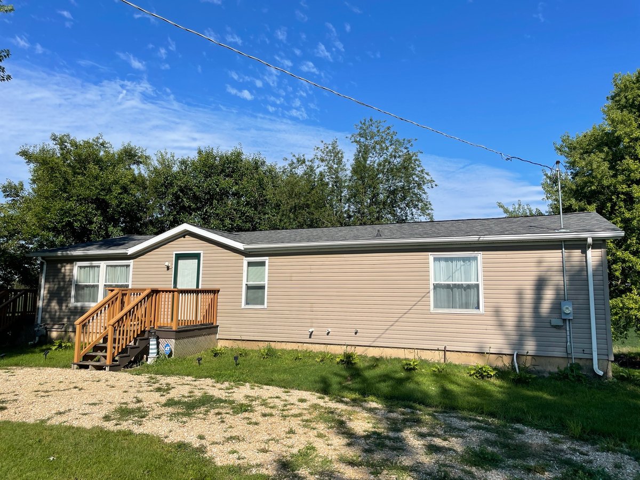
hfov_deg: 67.3
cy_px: 240
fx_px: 481
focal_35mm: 26
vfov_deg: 53.1
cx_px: 320
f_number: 1.6
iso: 32
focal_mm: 4.2
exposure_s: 1/3861
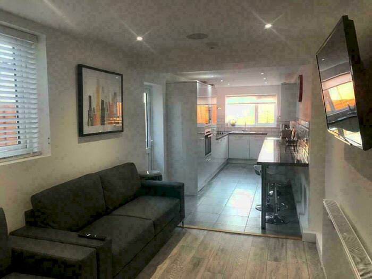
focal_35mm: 28
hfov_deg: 63.4
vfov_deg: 49.7
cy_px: 140
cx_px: 186
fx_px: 301
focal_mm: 3.99
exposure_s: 1/33
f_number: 1.8
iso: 25
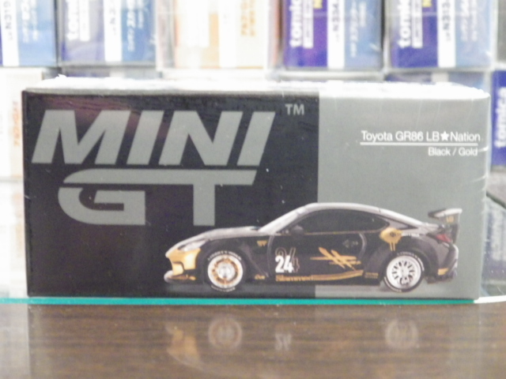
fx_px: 1038
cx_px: 253
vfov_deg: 20.7
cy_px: 190
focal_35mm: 71
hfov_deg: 27.4
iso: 1600
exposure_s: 1/15
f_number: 4.2
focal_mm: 12.8
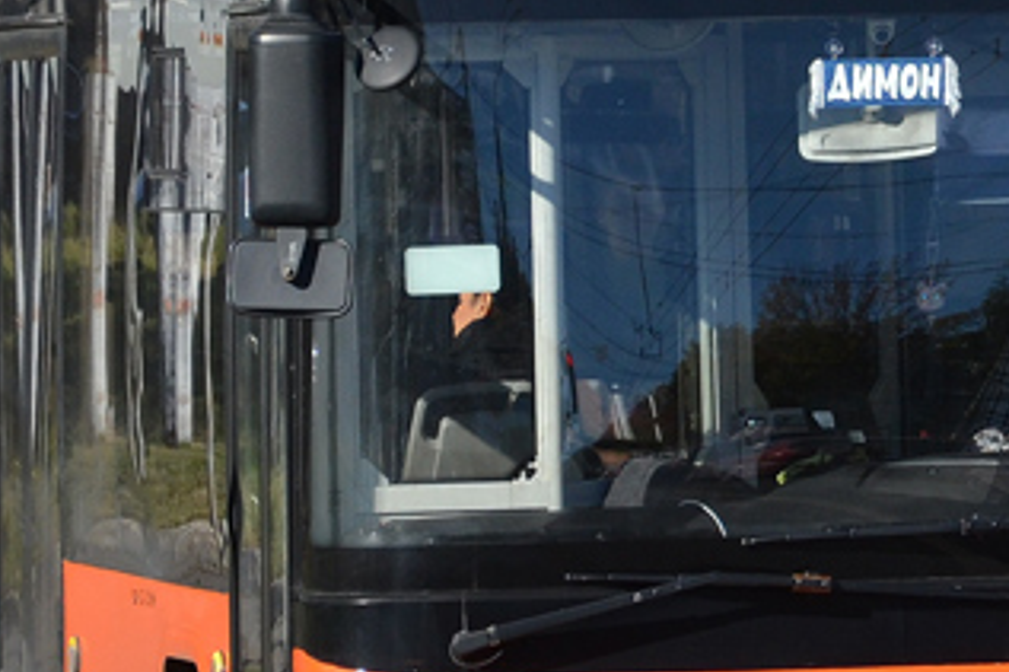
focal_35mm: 596
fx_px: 16692
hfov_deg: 3.5
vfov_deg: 2.3
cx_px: 939
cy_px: 252
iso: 400
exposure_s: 1/1600
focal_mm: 105
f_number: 6.3
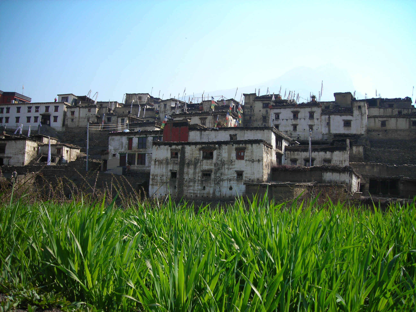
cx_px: 208
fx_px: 457
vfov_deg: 37.7
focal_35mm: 38
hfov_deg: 49.0
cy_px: 156
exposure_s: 1/127
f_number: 6.4
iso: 50
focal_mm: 6.3
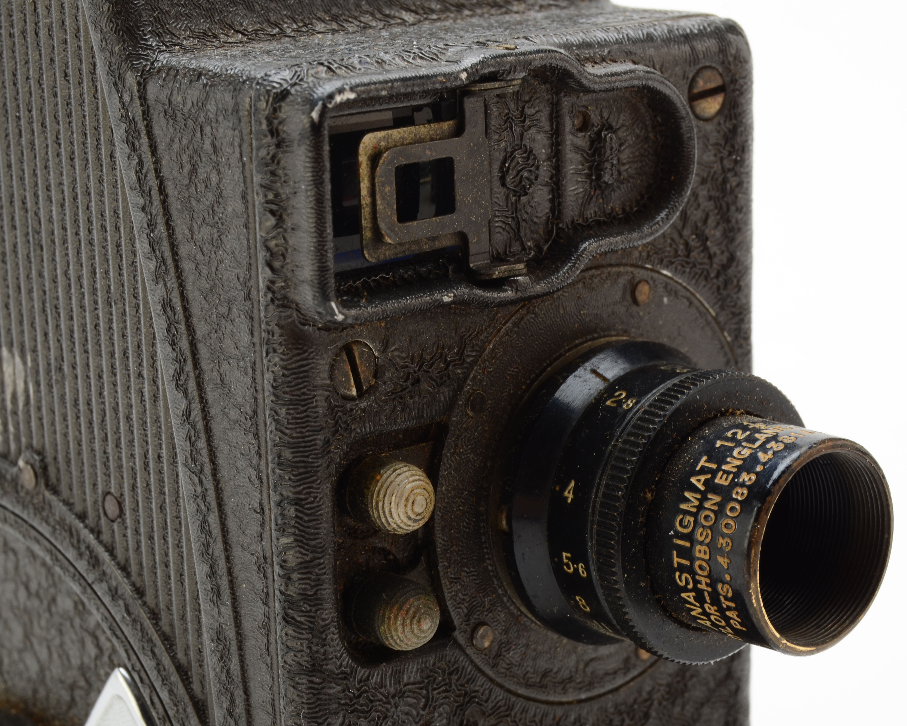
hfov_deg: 21.5
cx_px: 428
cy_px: 365
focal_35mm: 89
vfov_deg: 17.3
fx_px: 2389
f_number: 18
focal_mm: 52
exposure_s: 1/160
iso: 100
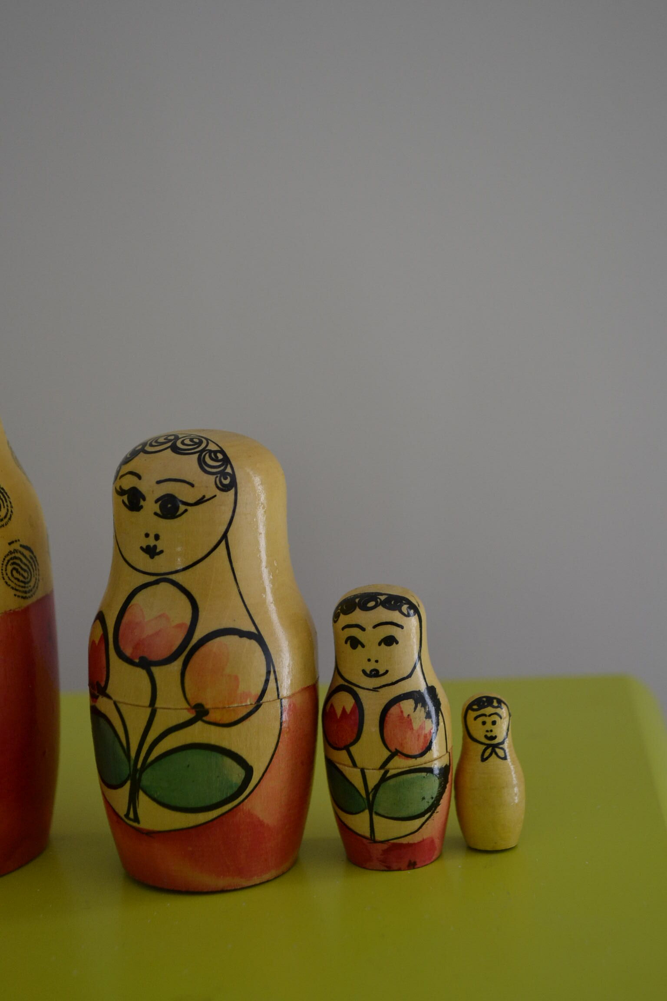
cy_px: 500
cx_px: 334
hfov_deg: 25.1
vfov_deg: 36.9
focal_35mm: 54
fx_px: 1501
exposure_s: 1/60
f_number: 5
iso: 720
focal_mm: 36
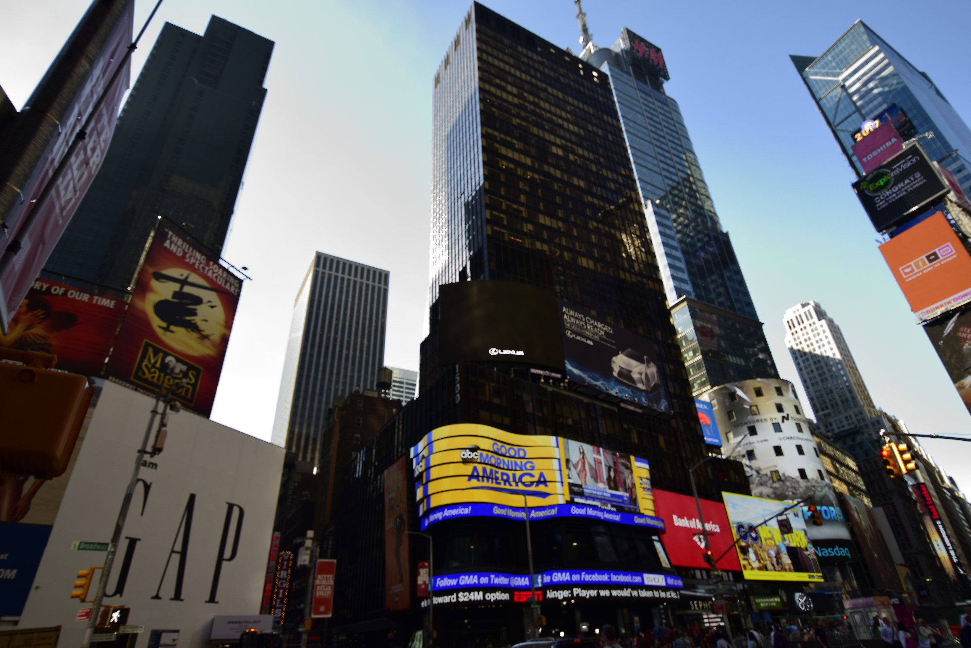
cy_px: 324
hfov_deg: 85.4
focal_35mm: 20
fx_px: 526
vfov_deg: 63.2
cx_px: 486
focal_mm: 13
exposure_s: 1/125
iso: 400
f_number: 5
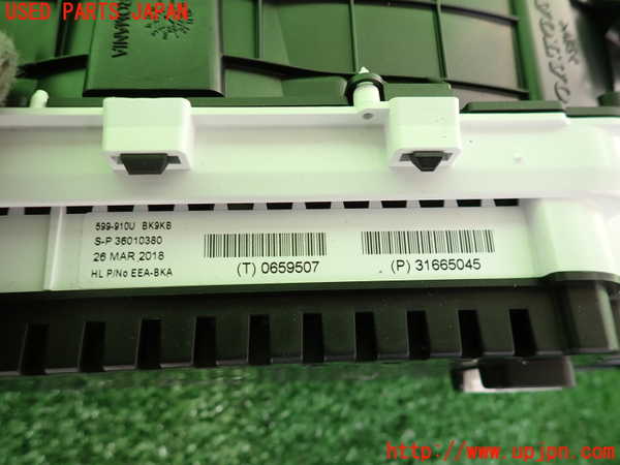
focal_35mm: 25
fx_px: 448
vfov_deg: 54.9
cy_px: 232
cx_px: 310
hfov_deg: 69.4
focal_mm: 4.5
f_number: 2
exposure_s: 1/60
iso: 160
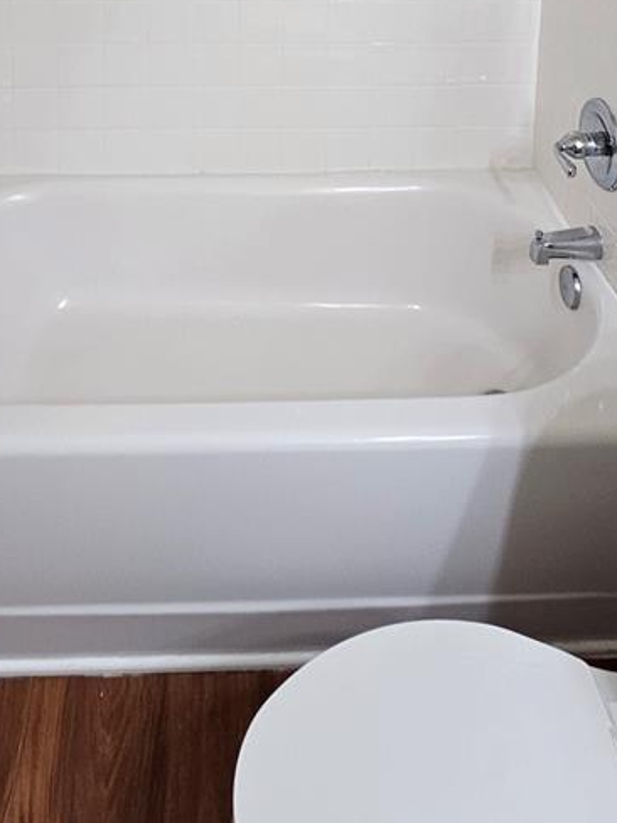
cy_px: -172
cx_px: 249
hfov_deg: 44.0
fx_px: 760
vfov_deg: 39.9
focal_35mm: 32
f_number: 2.2
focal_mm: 2.2
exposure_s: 1/60
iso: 125
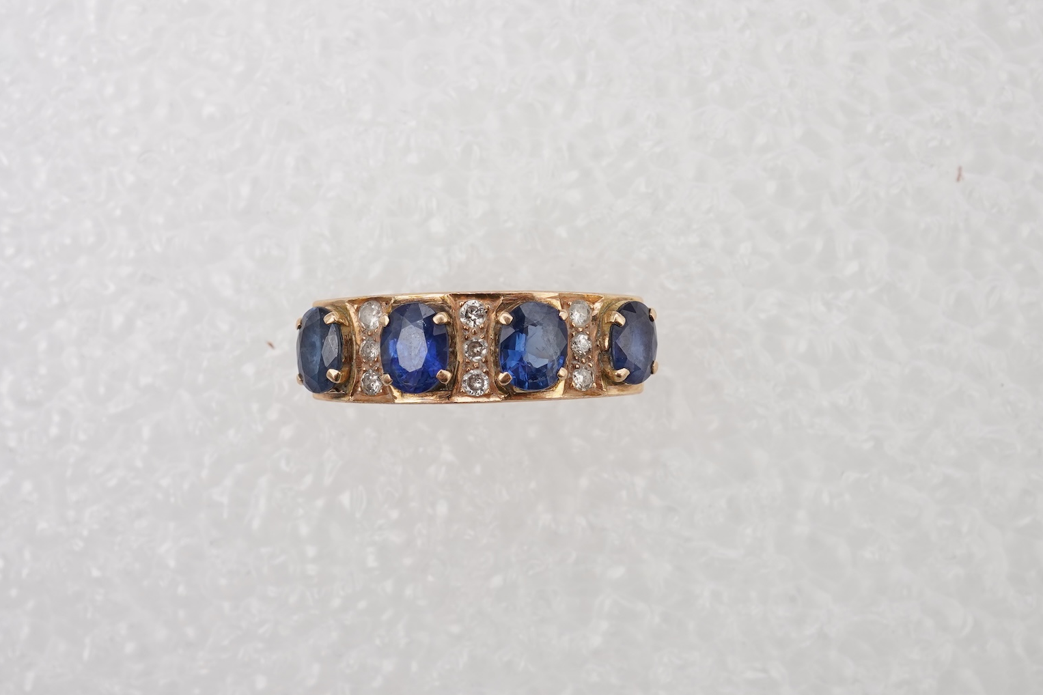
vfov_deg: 23.4
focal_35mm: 58
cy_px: 367
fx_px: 1680
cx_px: 477
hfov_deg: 34.5
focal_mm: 30
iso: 400
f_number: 18
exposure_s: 1/125
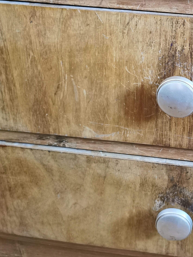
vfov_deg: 36.6
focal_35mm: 52
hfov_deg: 27.0
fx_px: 386
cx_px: 175
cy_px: 94
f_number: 1.6
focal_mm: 5.56
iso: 500
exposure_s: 1/25
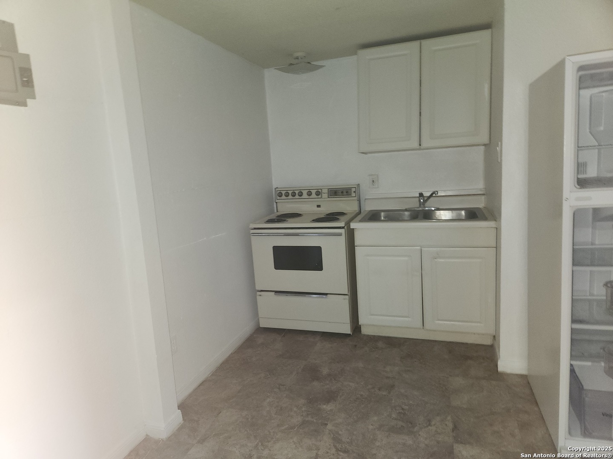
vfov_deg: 58.9
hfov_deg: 73.9
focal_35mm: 23
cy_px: 230
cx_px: 306
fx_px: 407
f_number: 1.8
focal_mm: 5.4
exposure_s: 1/23
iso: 125
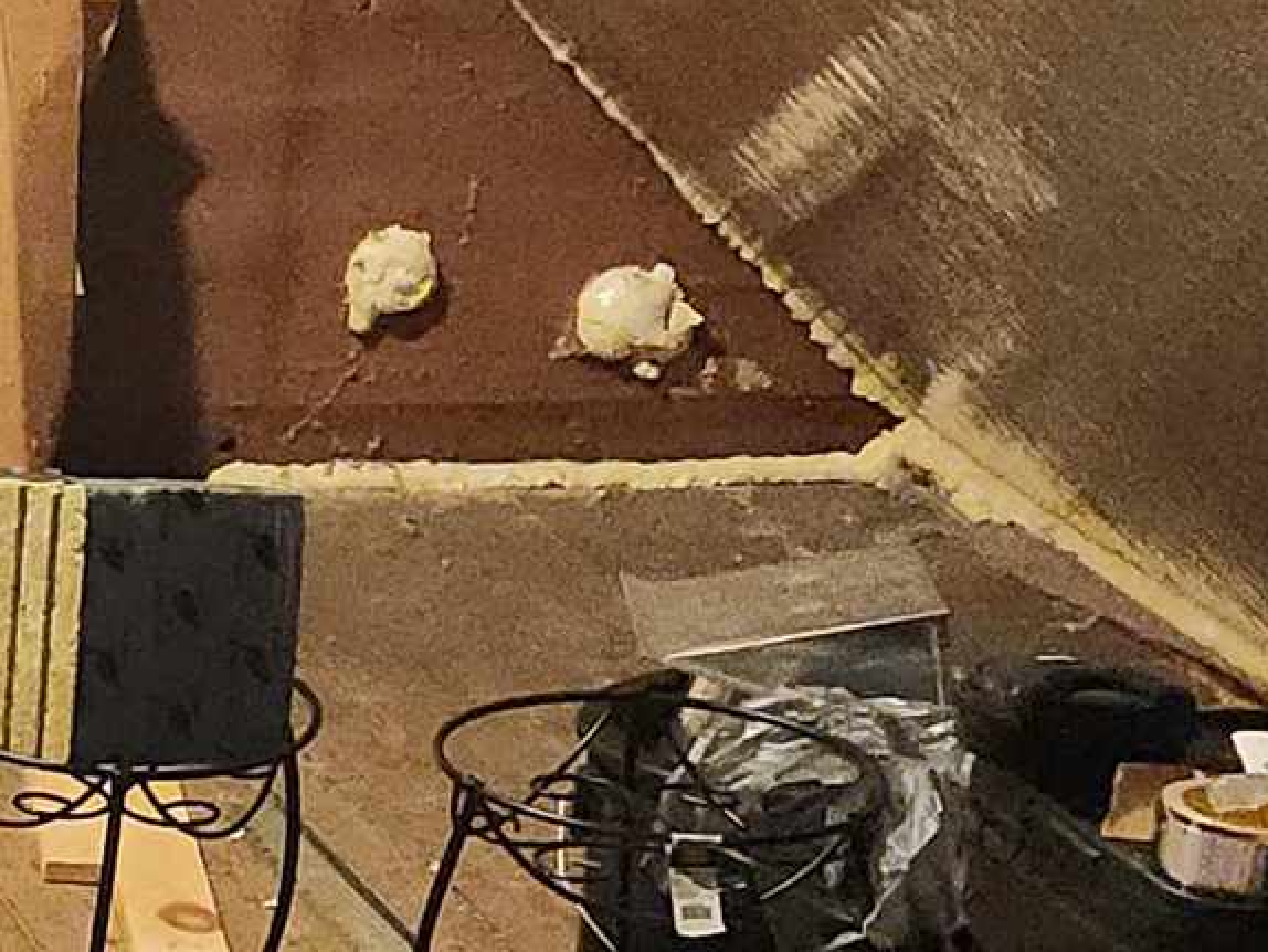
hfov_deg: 14.5
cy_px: 1058
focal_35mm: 123
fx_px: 4507
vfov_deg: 11.9
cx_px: -831
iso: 800
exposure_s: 1/120
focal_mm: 5.4
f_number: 1.8
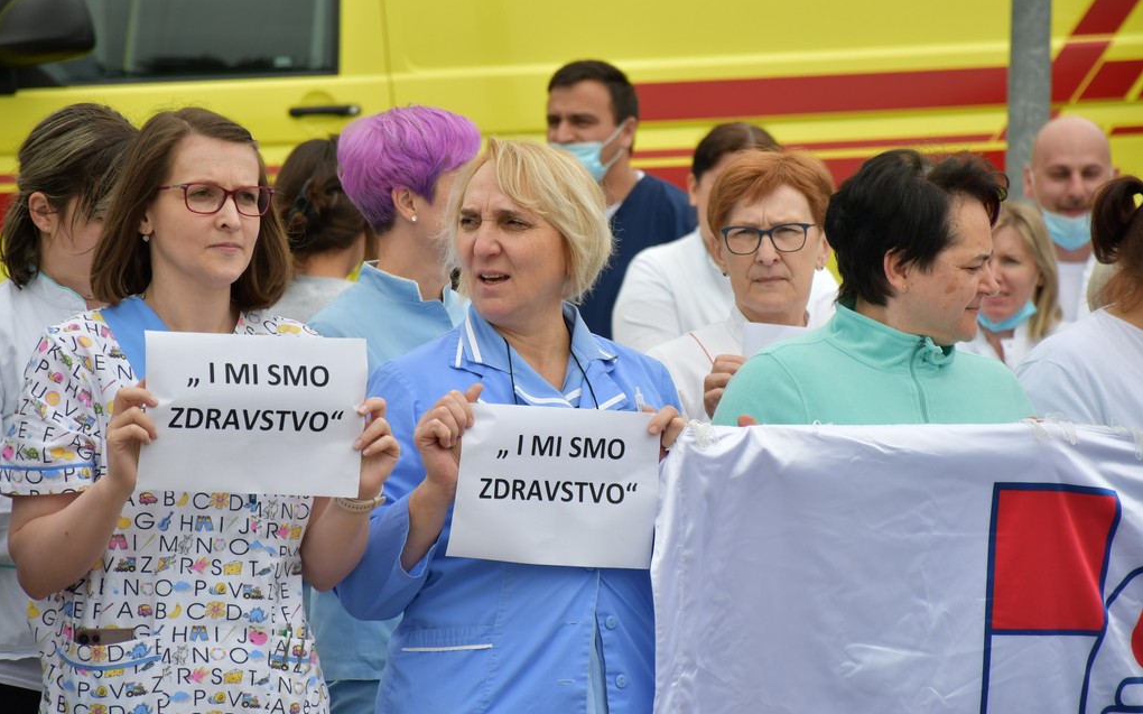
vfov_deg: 6.1
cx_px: 570
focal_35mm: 215
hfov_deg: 9.8
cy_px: 344
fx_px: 6696
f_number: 5.6
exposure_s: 1/1000
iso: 280
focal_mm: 140
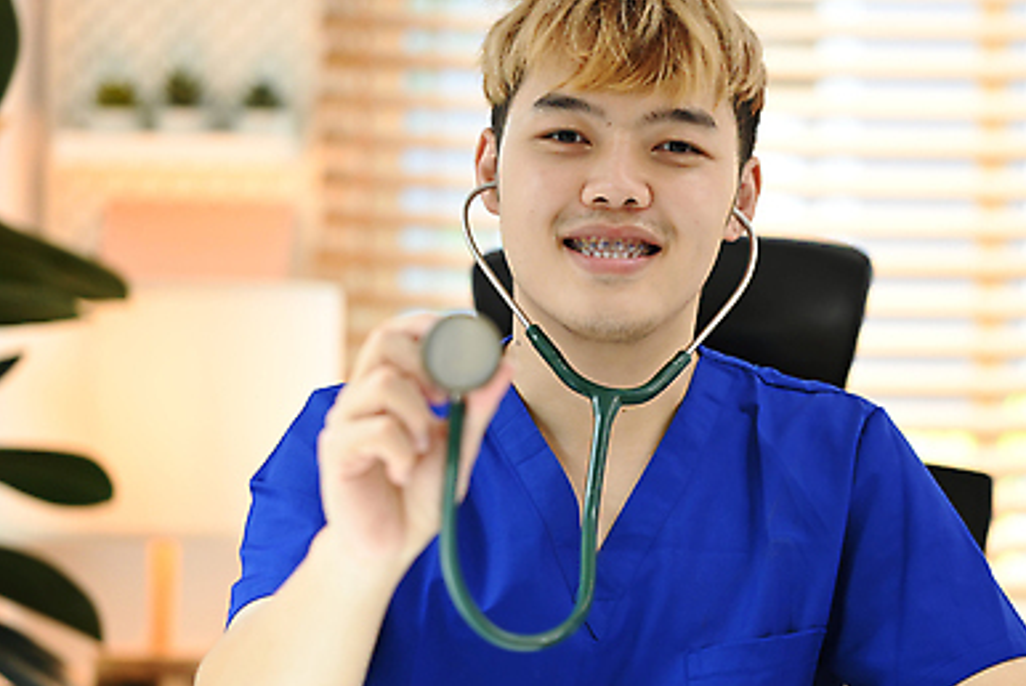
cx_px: 776
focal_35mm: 132
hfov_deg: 15.4
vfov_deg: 10.4
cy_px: 420
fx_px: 3765
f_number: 2.2
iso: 640
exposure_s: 1/250
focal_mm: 85
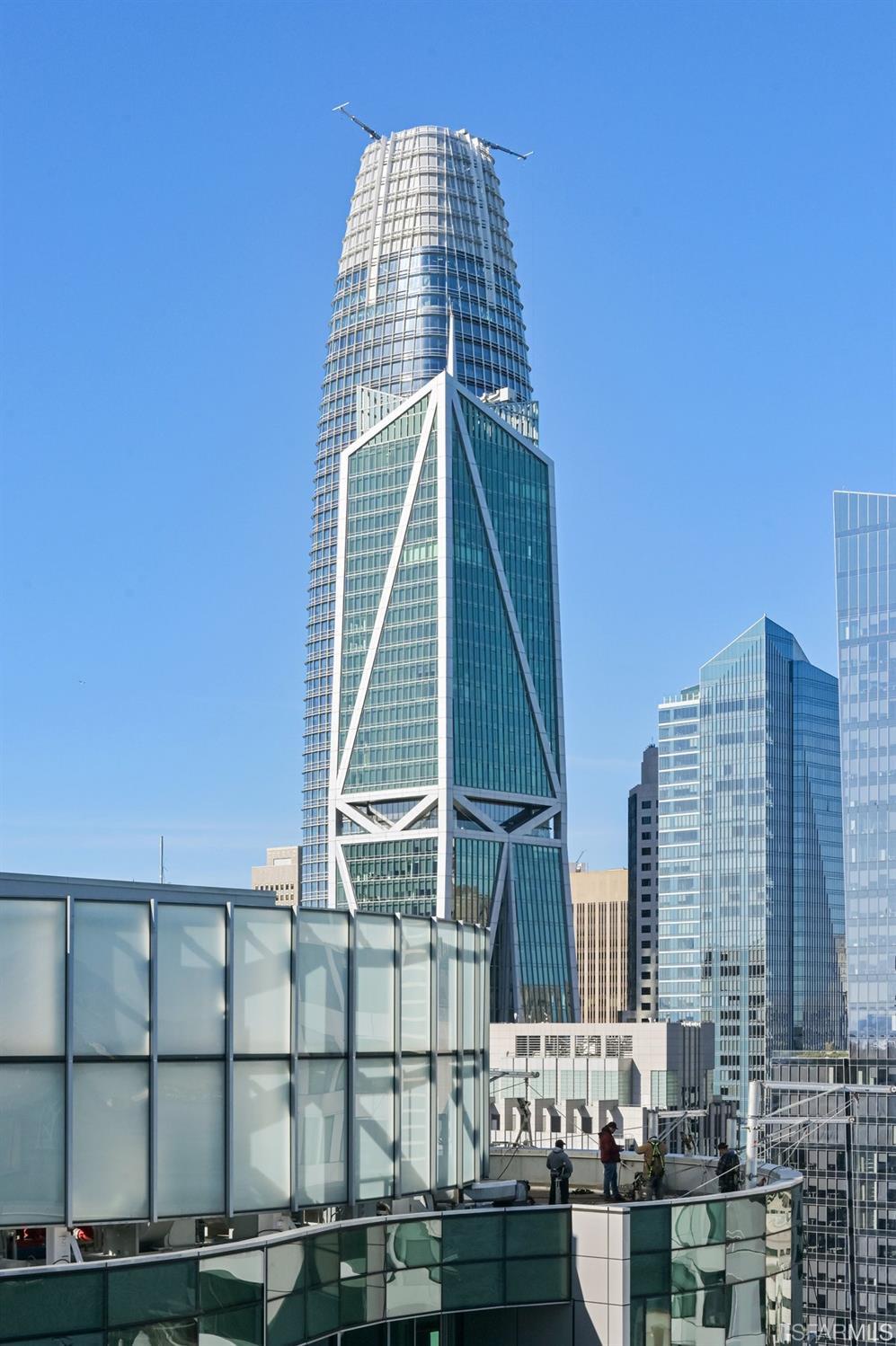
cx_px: 448
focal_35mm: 52
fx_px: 1943
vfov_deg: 38.2
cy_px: 673
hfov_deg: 26.0
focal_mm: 52
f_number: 11
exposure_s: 1/1600
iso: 400
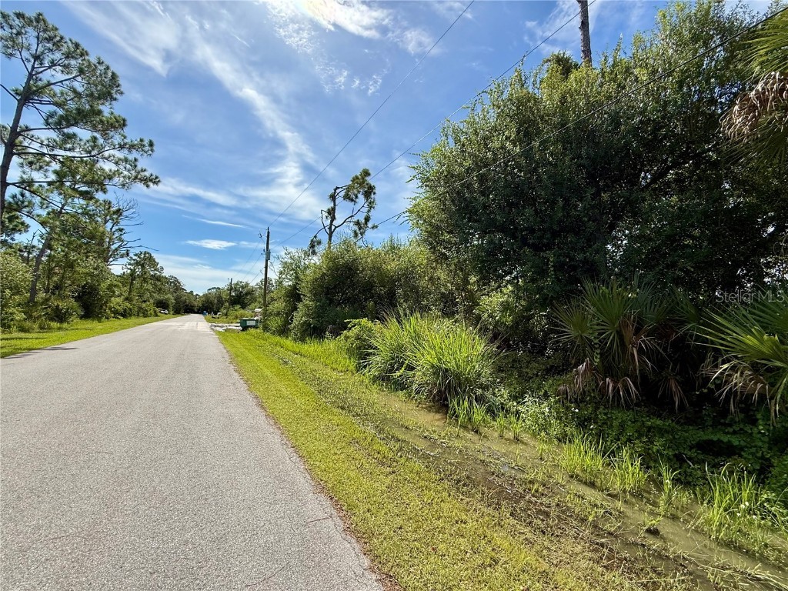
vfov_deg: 85.7
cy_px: 296
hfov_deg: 102.1
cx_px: 394
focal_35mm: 14
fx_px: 319
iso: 50
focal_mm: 2.22
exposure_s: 1/2320
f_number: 2.2
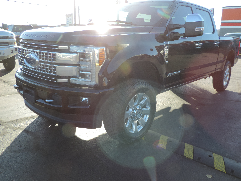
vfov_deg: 48.2
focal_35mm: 29
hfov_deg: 61.6
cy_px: 89
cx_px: 127
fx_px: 202
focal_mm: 4.3
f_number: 3
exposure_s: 1/320
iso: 80
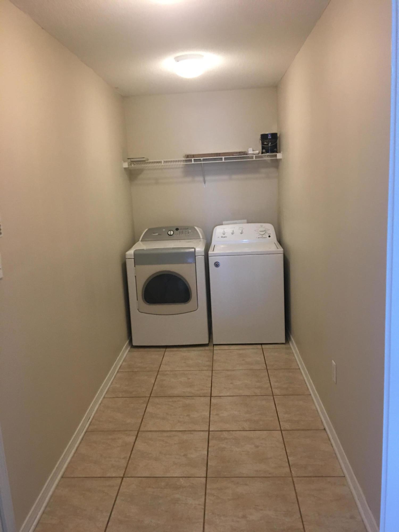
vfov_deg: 61.7
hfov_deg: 48.2
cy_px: 266
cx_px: 200
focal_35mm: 29
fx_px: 446
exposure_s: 1/15
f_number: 2.2
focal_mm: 4.15
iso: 64
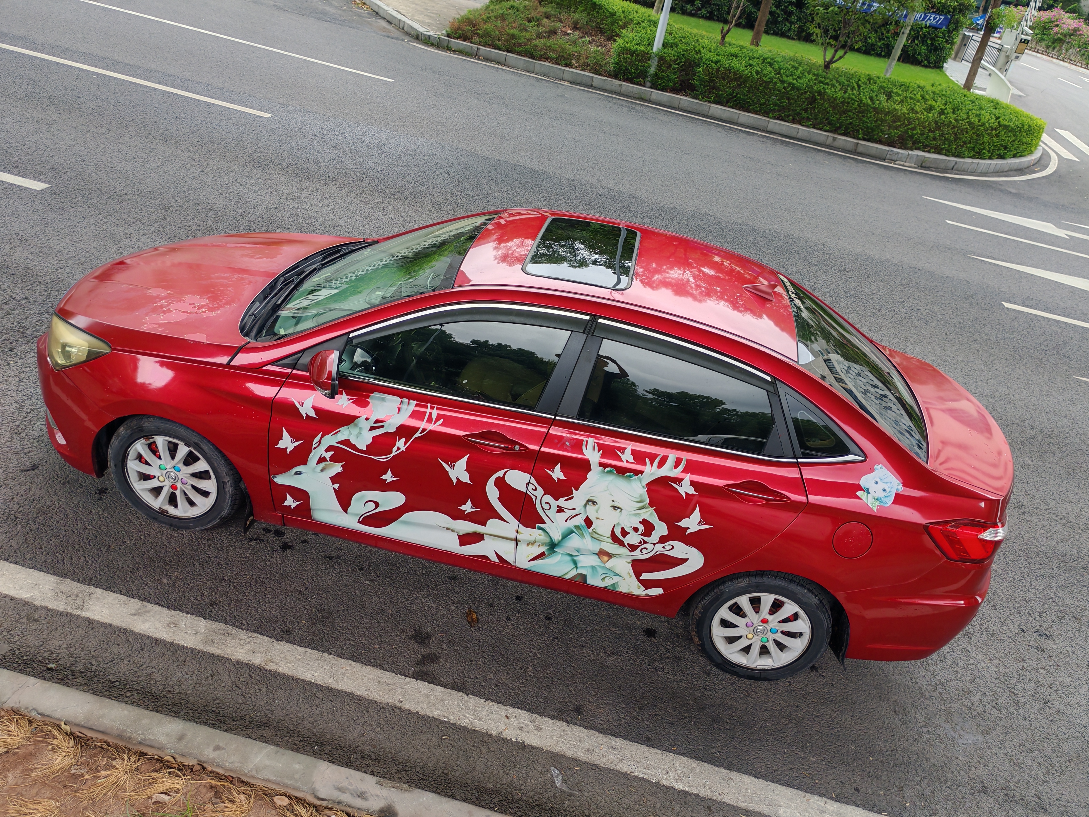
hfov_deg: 65.3
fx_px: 849
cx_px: 544
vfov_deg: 51.4
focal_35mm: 27
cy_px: 408
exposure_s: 1/250
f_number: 1.95
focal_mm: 5.52
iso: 50
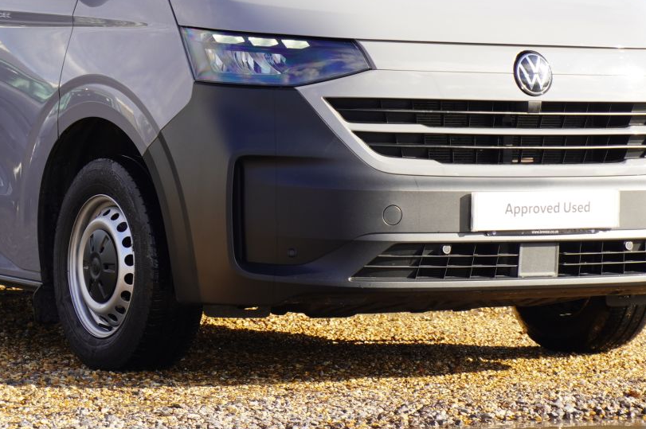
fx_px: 2653
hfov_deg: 13.9
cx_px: 261
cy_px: 57
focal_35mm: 148
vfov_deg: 9.2
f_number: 6.7
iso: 100
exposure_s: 1/90
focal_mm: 50
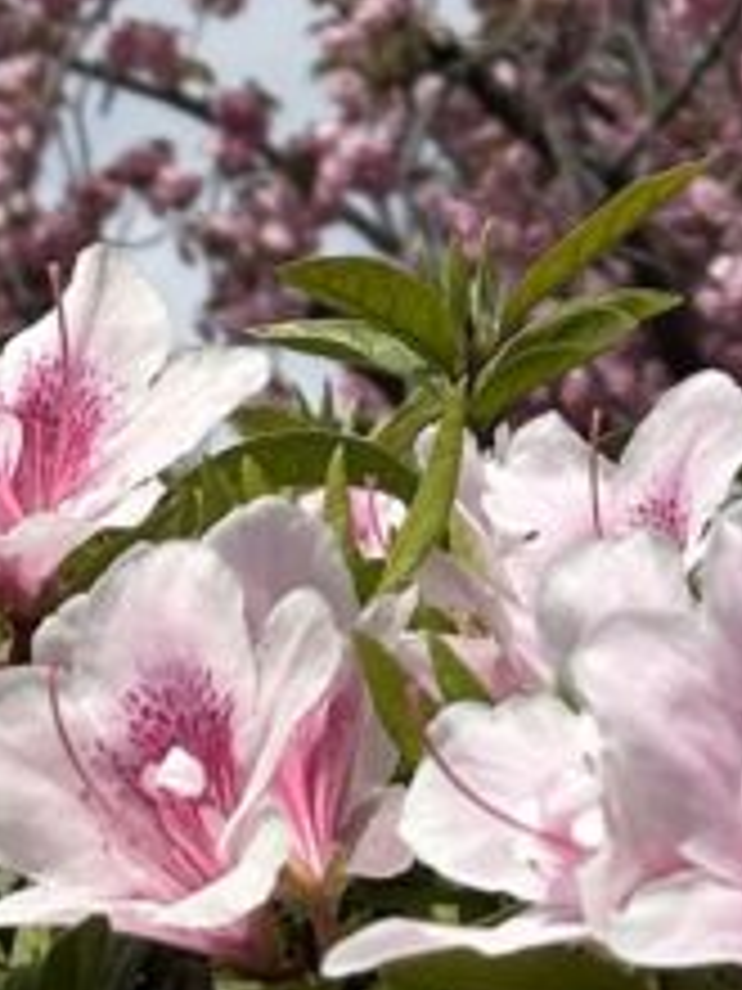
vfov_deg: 7.9
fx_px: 6916
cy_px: -868
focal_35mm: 242
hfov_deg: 6.1
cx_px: 922
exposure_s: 1/4630
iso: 32
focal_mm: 5.96
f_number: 1.6
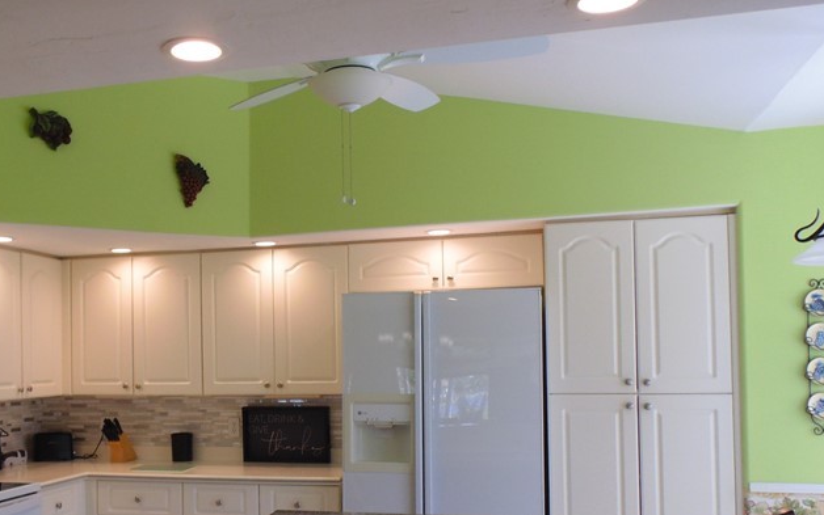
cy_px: 346
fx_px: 854
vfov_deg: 33.3
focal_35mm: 38
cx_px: 260
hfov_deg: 50.4
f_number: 3.1
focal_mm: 4
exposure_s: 1/60
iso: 80
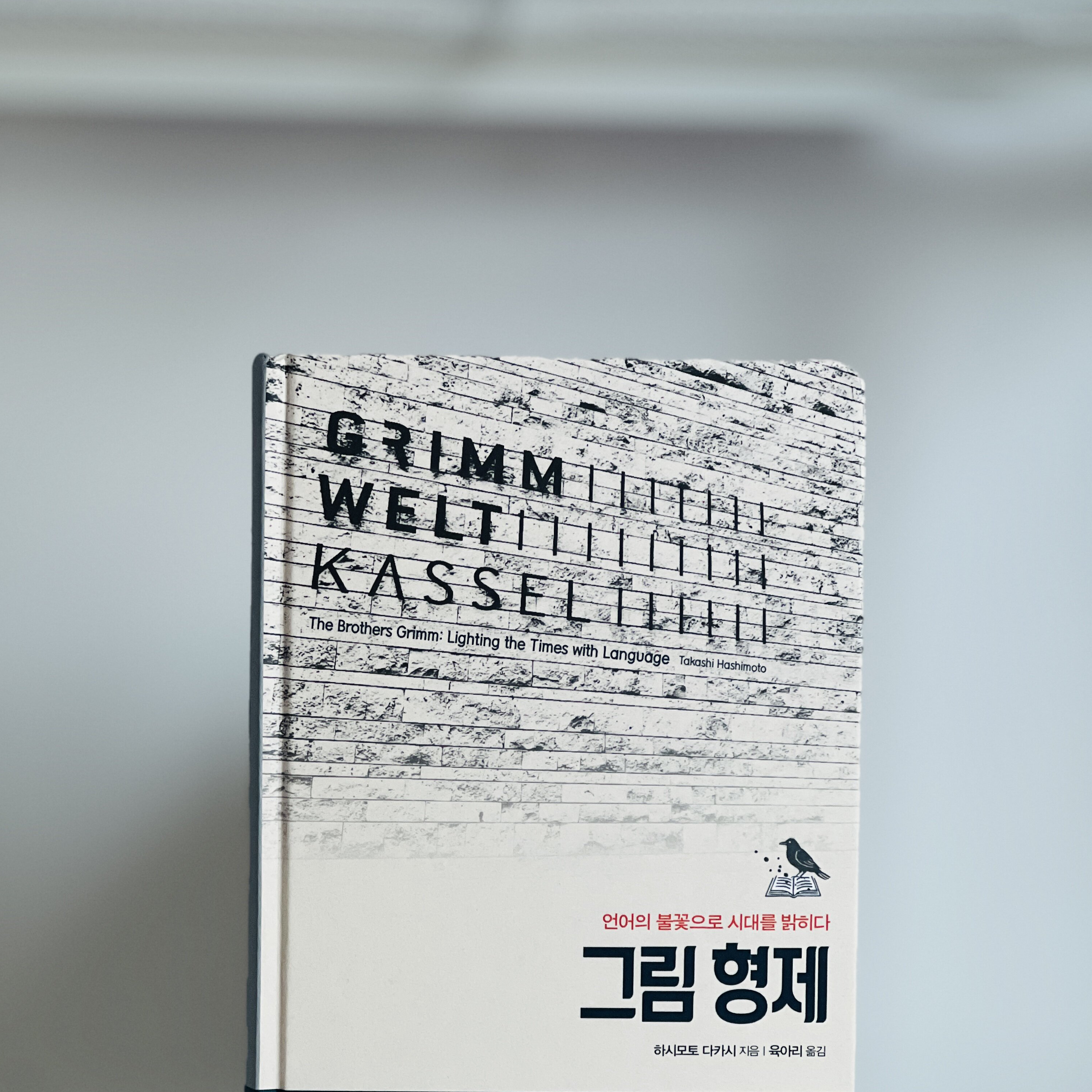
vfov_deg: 19.1
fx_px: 3248
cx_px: 545
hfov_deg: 19.1
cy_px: 668
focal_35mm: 91
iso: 250
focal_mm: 9
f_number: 2.8
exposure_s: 1/40
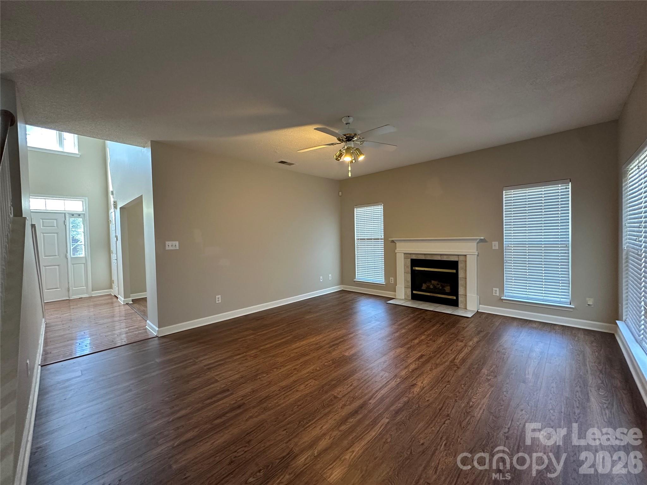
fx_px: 262
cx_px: 324
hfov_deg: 102.1
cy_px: 242
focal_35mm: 14
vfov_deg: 85.7
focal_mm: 2.22
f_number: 2.2
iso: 320
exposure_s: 1/60
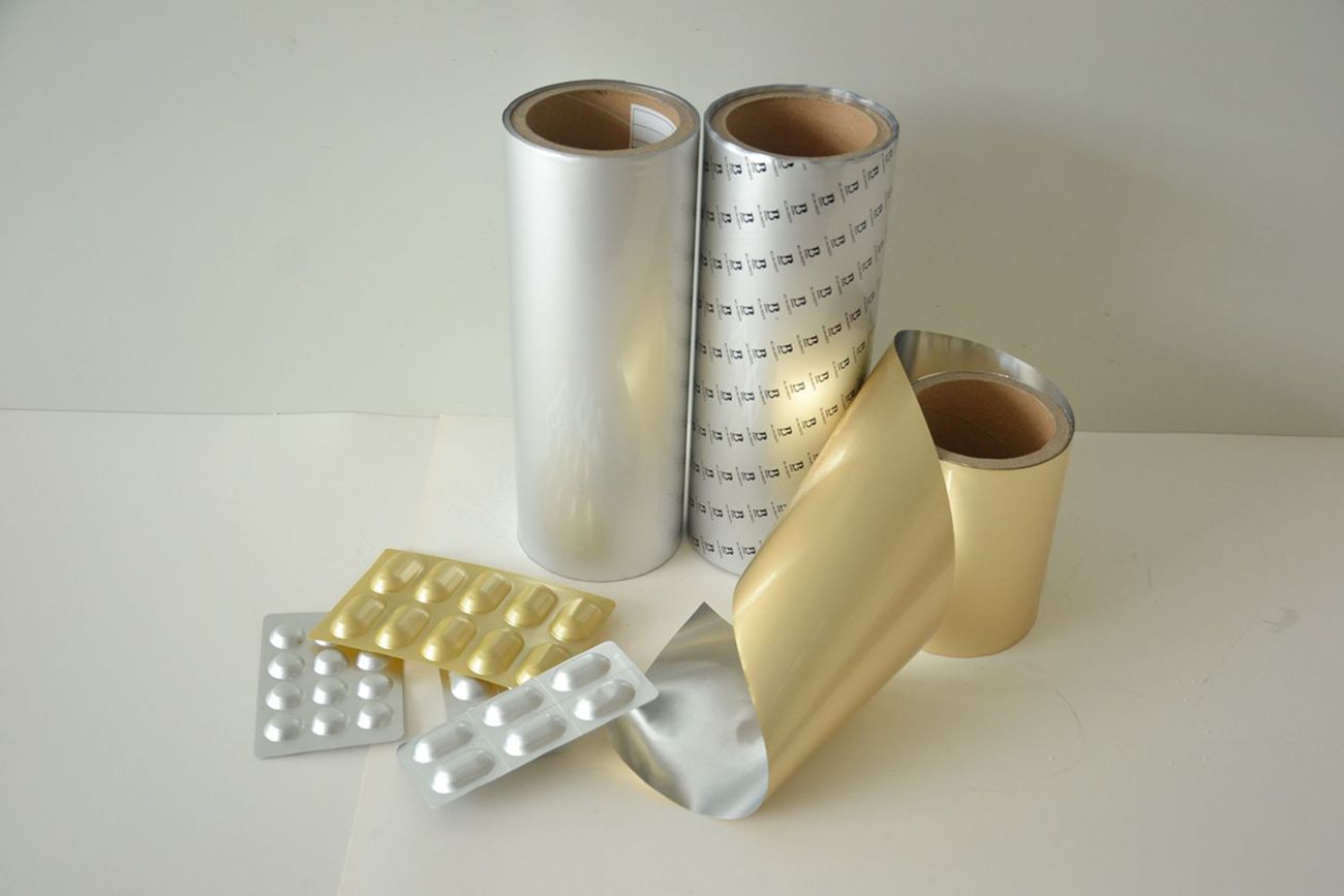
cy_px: 448
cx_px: 672
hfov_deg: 49.5
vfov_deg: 34.2
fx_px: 1456
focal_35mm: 39
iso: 800
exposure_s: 1/320
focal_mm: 26
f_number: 4
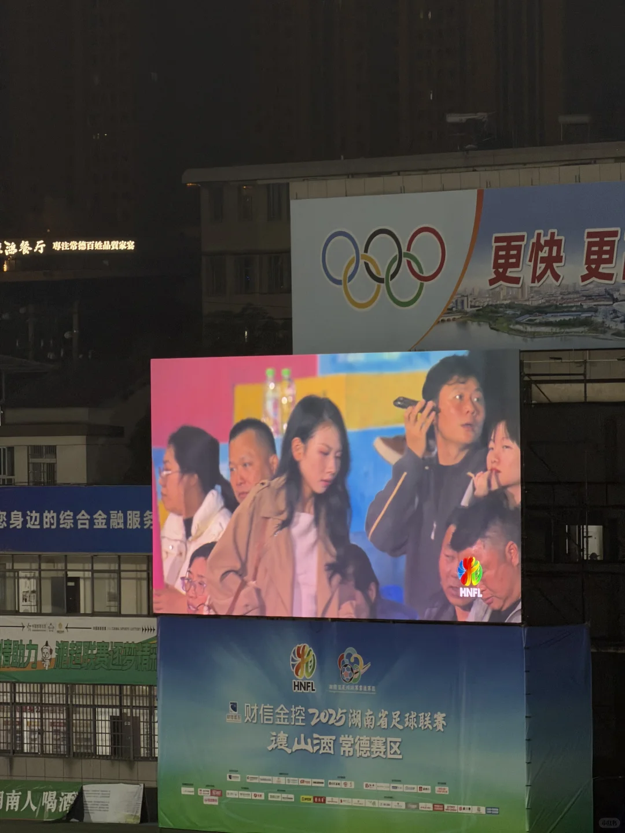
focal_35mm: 200
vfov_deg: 9.9
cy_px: 416
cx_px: 312
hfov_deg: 7.4
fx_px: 4815
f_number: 2.8
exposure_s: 1/100
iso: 200
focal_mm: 16.89
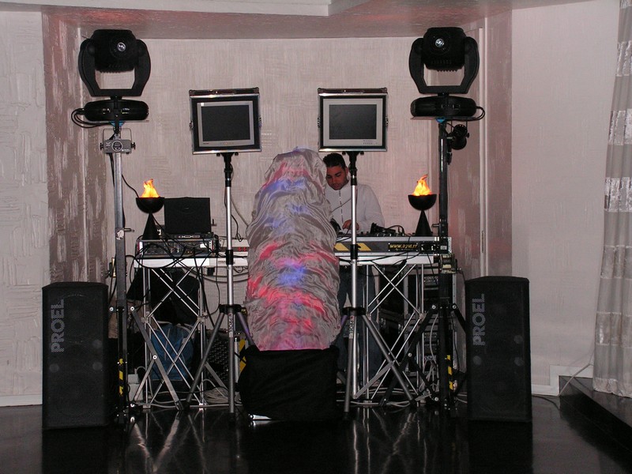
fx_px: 1296
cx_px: 316
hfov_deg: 27.4
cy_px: 237
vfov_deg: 20.7
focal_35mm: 71
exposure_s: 1/80
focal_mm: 11.9
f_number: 3.3
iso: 200
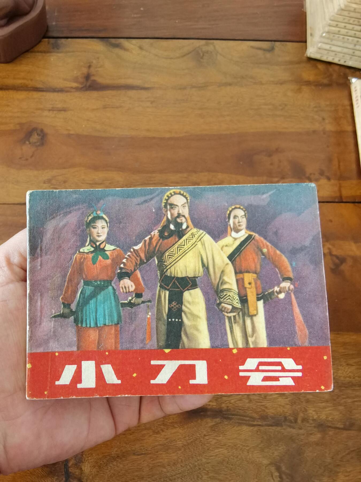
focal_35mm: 27
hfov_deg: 51.4
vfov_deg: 65.3
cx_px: 180
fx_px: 375
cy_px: 241
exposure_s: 1/30
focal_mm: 2.26
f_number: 2.2
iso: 160
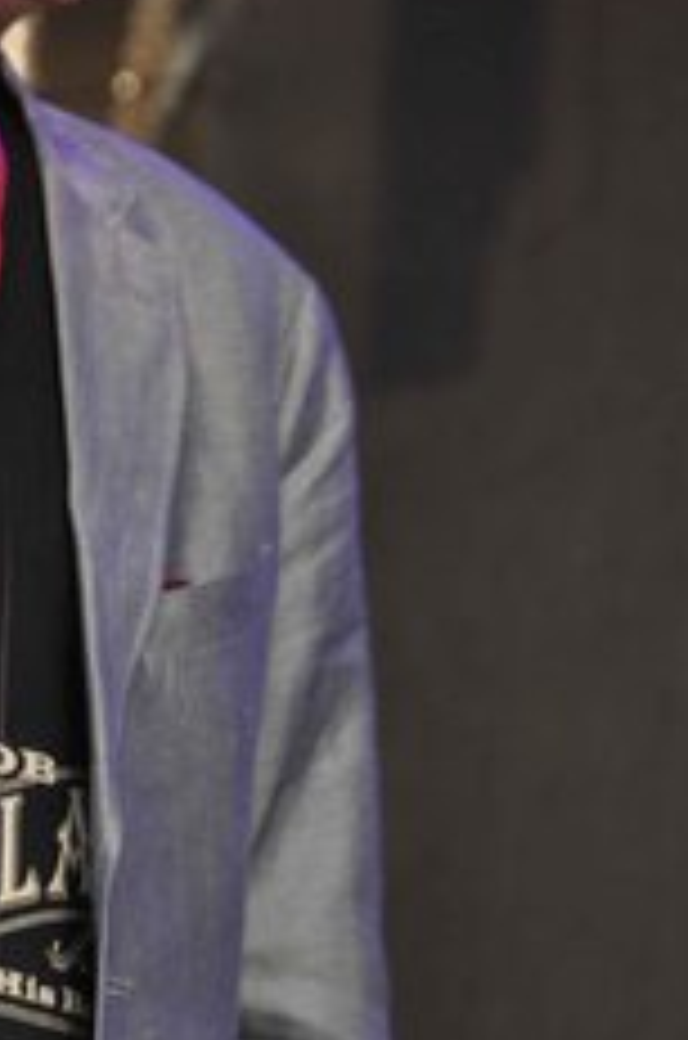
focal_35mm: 414
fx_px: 11921
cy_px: 198
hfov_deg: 3.3
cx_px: 20
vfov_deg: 5.0
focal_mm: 116
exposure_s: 1/125
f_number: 5.6
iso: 280
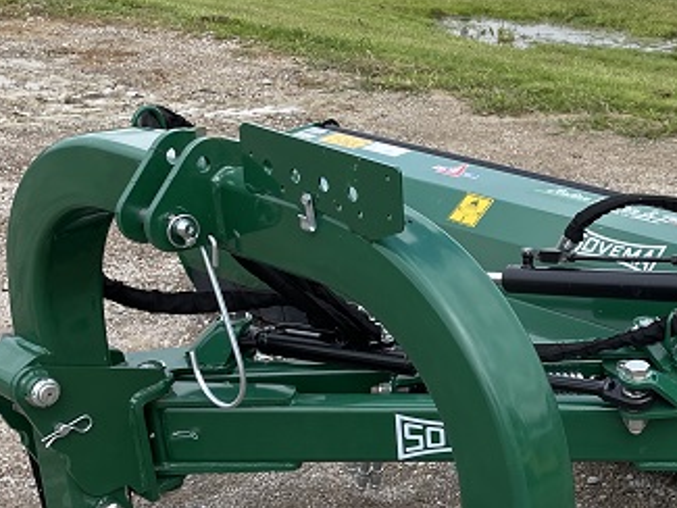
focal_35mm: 64
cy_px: 369
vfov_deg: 22.8
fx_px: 1252
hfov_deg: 28.8
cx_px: 640
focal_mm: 4.2
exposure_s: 1/1595
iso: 32
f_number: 1.6
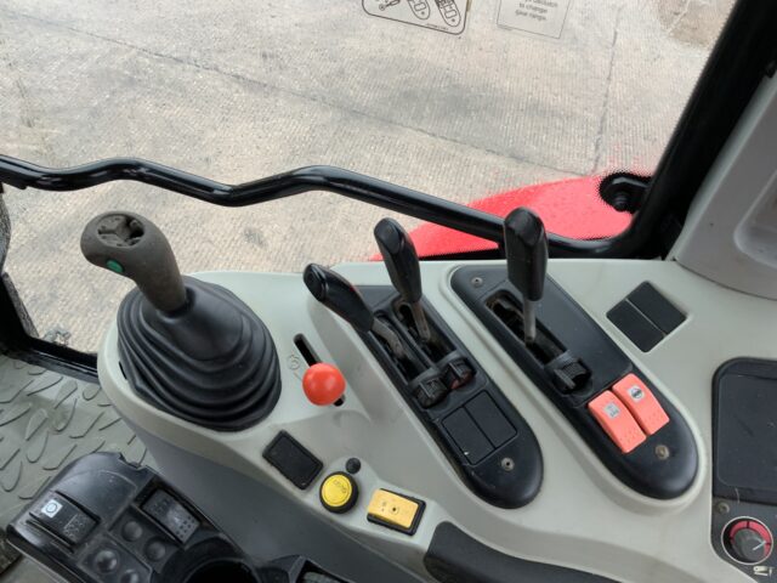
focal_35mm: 29
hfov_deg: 61.7
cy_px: 292
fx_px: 651
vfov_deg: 48.2
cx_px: 388
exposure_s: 1/60
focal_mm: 3
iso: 32
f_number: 1.8
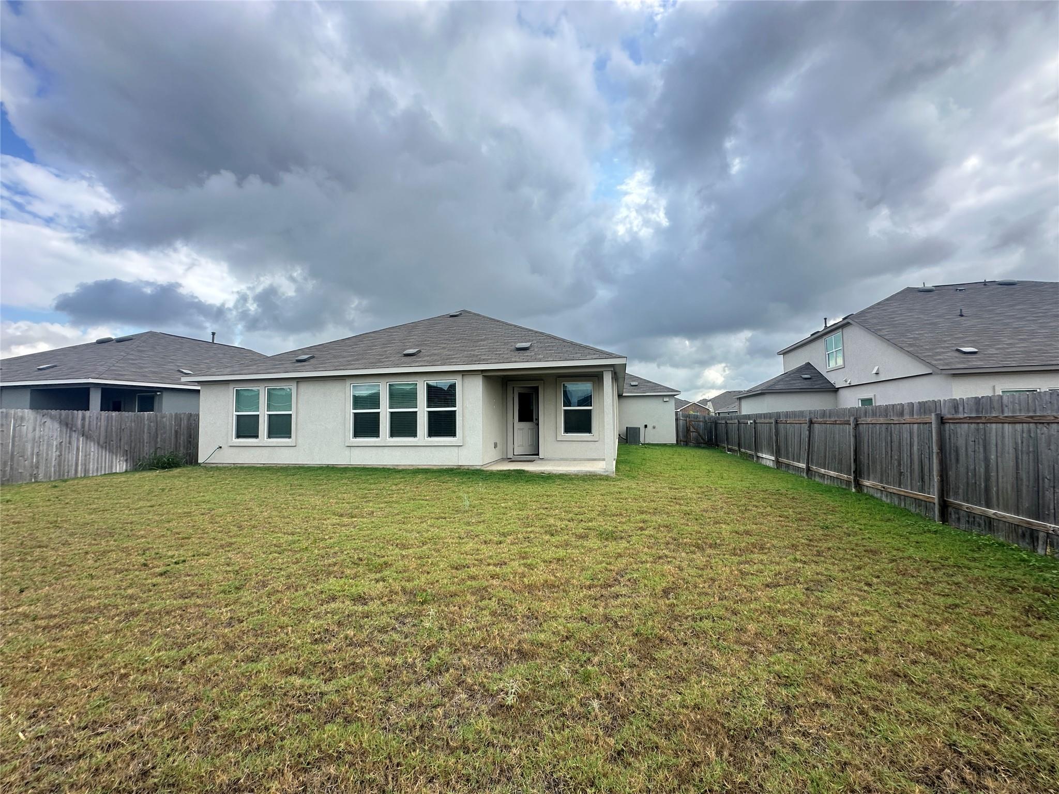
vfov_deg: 85.7
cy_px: 397
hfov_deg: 102.1
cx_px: 530
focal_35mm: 14
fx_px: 428
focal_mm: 2.22
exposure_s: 1/575
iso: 40
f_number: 2.2
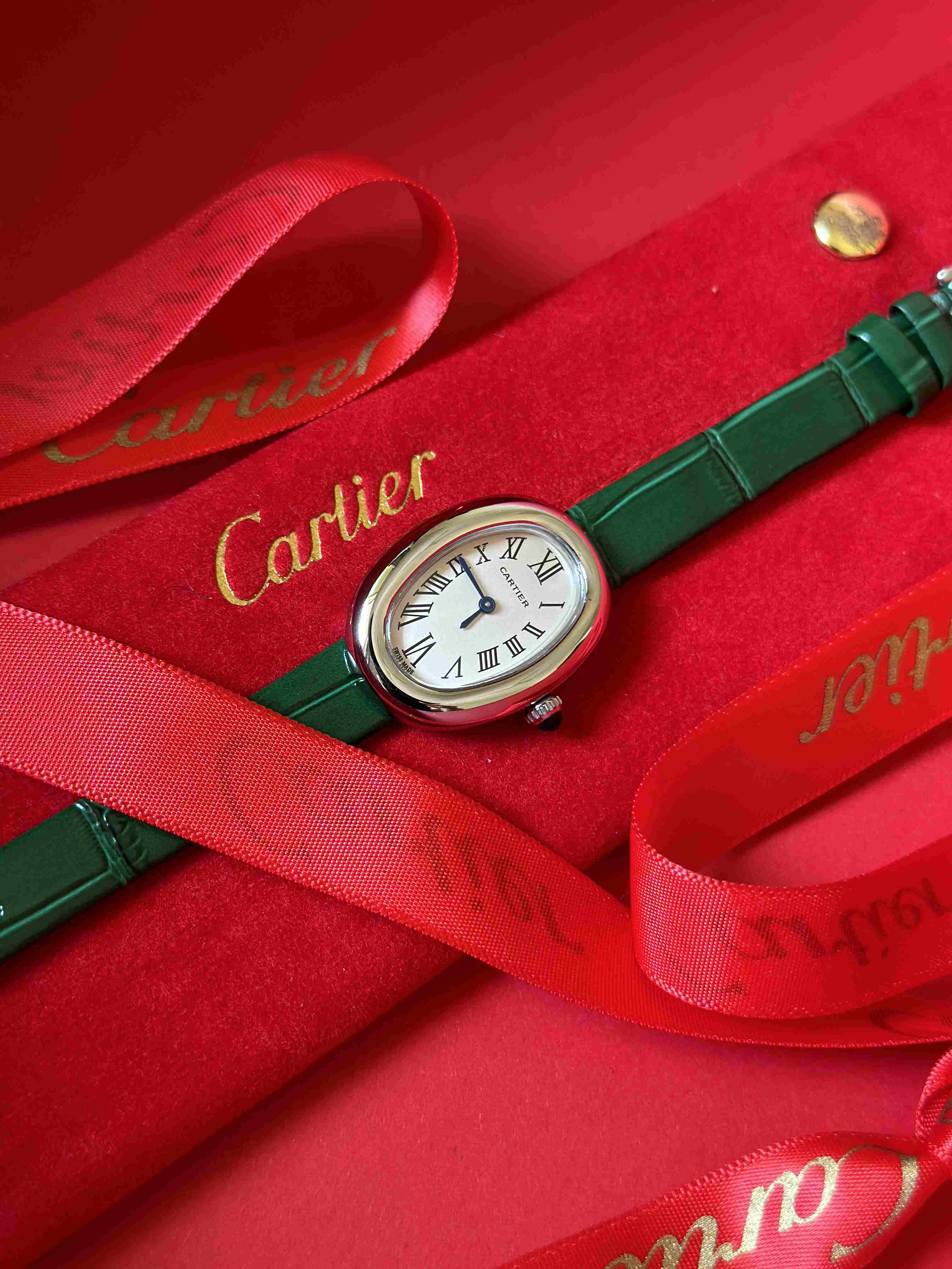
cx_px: 476
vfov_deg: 39.7
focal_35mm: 48
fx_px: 1760
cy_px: 634
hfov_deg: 30.3
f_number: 1.78
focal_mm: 6.86
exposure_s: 1/60
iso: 125
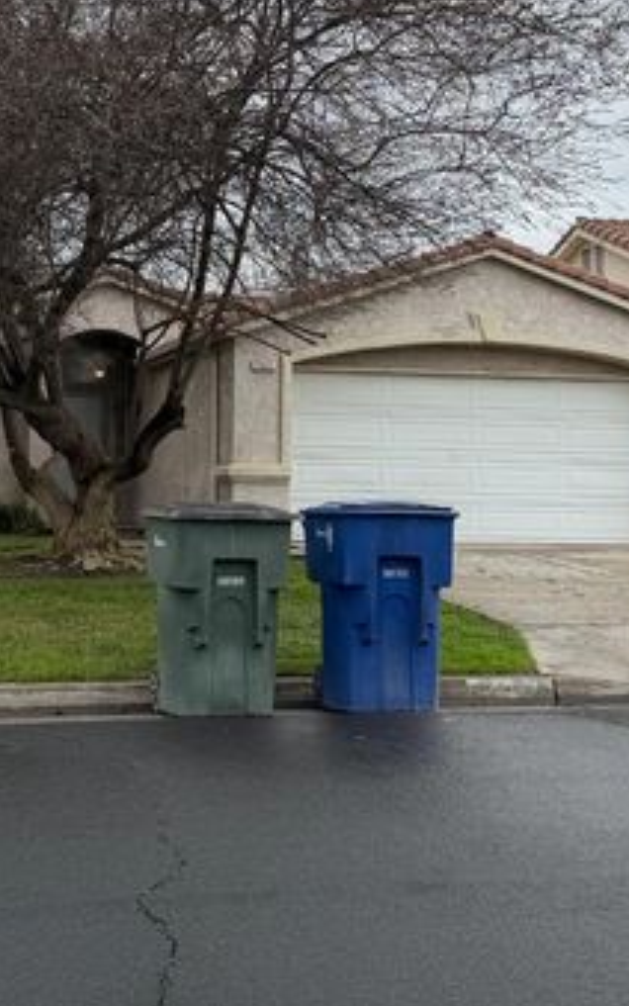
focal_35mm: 50
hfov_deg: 25.6
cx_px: 163
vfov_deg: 40.1
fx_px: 1371
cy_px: 401
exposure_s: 1/1653
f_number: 1.78
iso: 80
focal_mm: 6.76
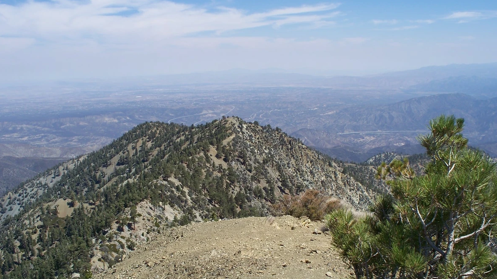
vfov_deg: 29.7
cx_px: 252
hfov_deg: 50.5
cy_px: 158
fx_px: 527
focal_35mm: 40
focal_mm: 7.54
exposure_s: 1/640
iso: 80
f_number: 5
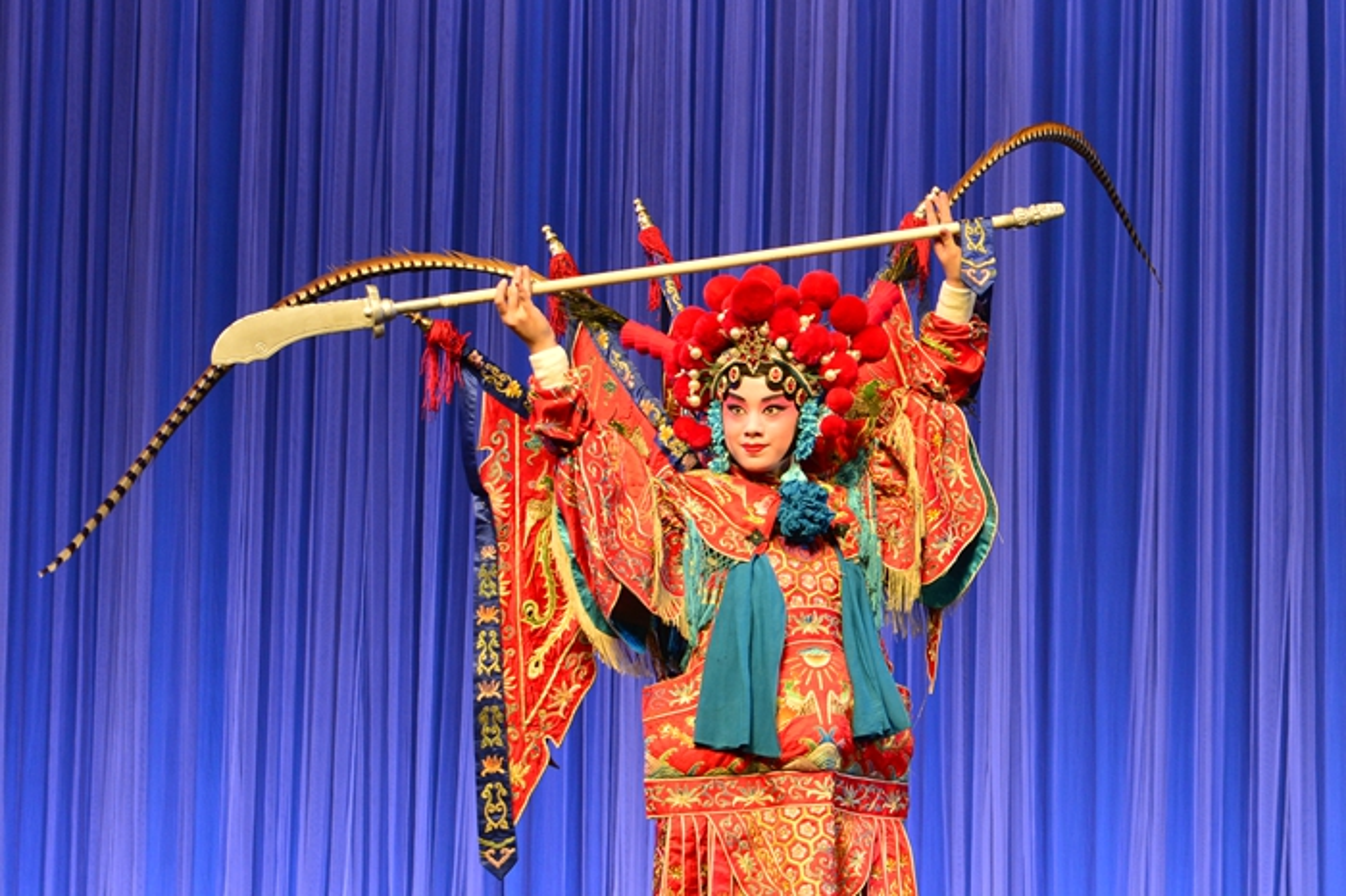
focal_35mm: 70
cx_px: 673
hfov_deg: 28.9
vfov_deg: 19.4
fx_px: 2616
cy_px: 448
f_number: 5.6
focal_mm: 70
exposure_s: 1/200
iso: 500
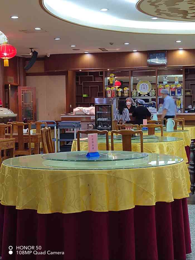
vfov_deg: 29.0
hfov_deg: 21.9
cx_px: 98
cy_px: 130
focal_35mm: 67
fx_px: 503
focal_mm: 5.52
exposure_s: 1/50
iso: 1644
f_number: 1.9
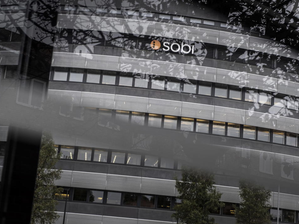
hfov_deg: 29.4
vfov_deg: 22.3
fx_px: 570
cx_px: 153
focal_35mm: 66
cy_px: 119
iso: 200
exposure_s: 1/60
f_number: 5.6
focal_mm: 36.5
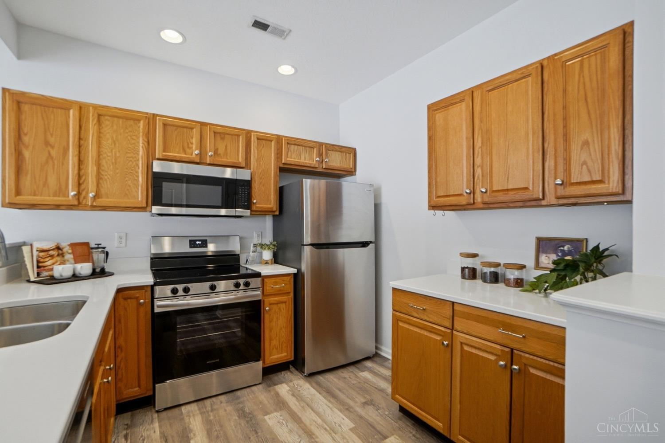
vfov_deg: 77.3
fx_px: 277
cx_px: 332
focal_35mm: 15
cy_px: 222
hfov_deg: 100.4
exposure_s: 1/250
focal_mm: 10
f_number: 4
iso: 100
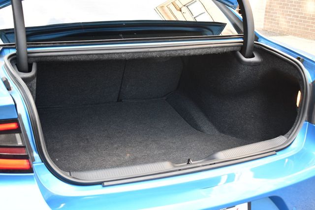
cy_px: 105
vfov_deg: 29.8
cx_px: 158
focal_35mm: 45
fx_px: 394
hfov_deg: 43.6
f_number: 4.2
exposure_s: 1/200
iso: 800
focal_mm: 30
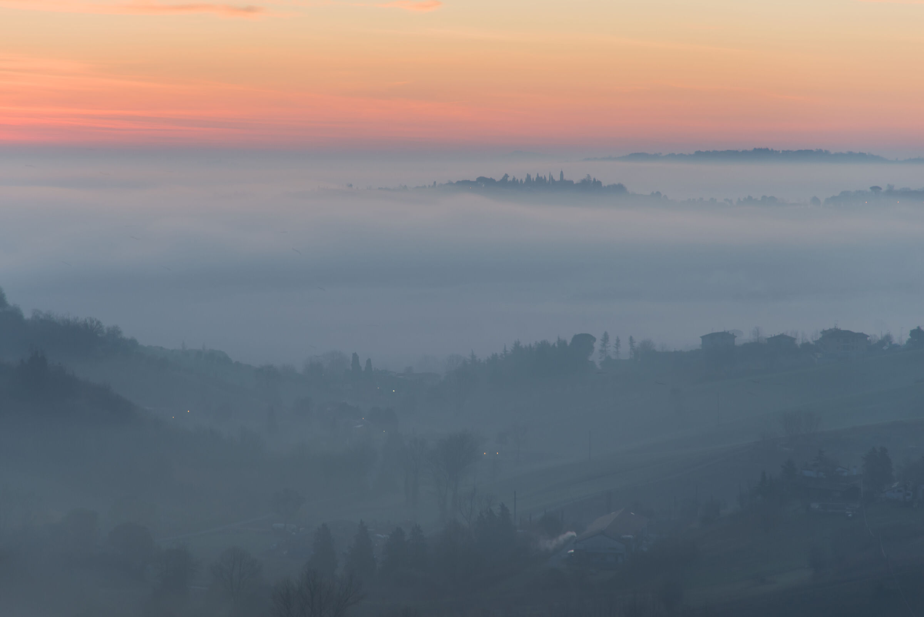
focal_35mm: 120
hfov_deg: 17.1
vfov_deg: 11.4
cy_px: 308
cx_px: 462
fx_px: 3081
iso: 100
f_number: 5.6
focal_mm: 120
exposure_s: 1/15
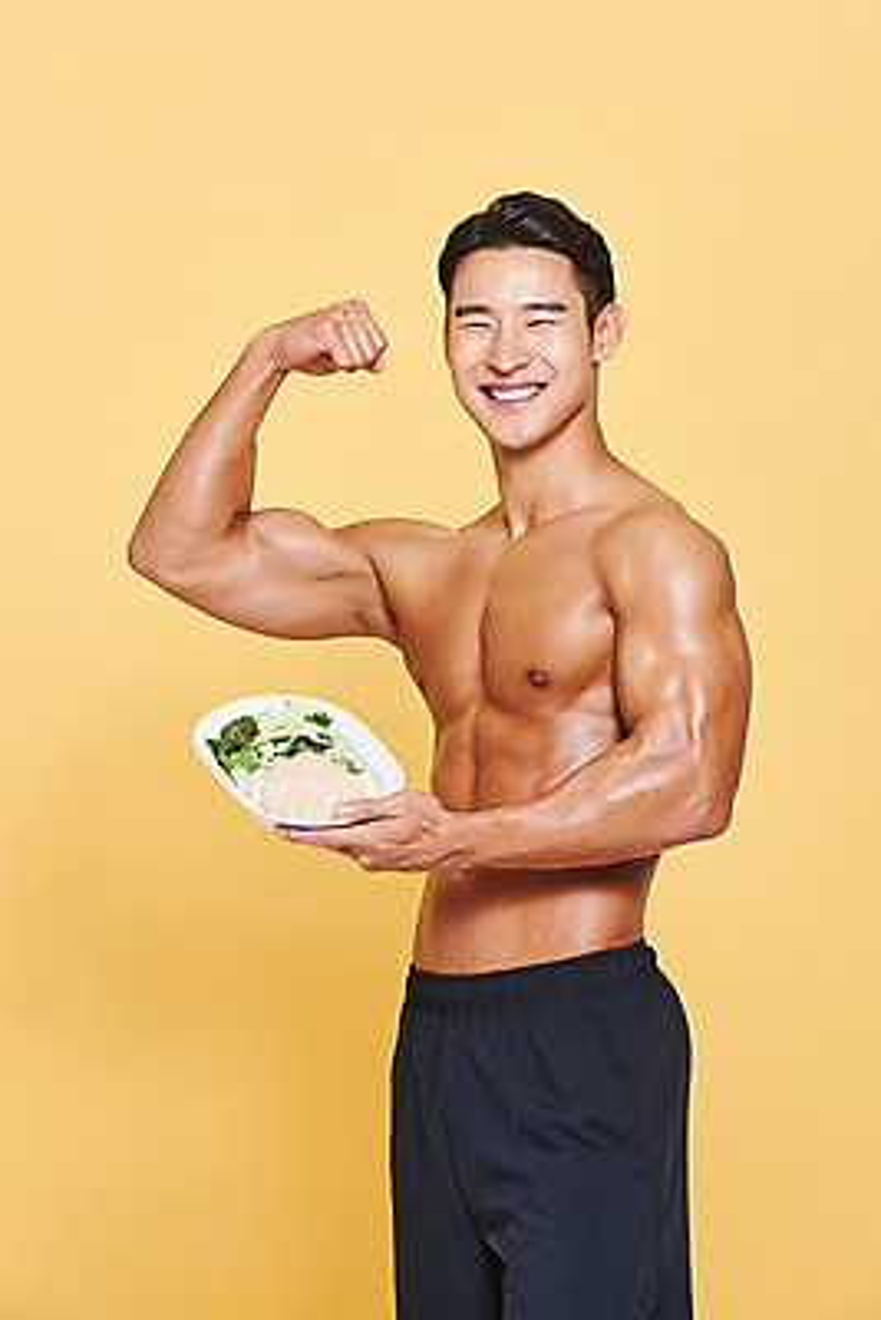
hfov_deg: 9.5
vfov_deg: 14.1
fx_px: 5318
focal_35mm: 145
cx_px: 440
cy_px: 660
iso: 100
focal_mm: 145
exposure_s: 1/125
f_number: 11
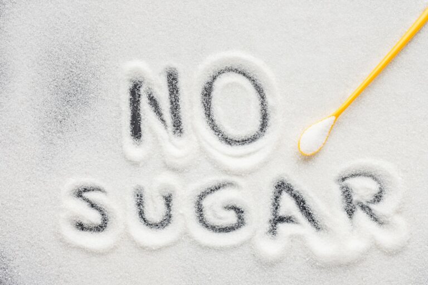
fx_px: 594
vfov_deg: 27.0
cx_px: 214
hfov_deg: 39.6
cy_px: 142
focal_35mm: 50
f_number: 9
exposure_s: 1/160
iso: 125
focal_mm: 50
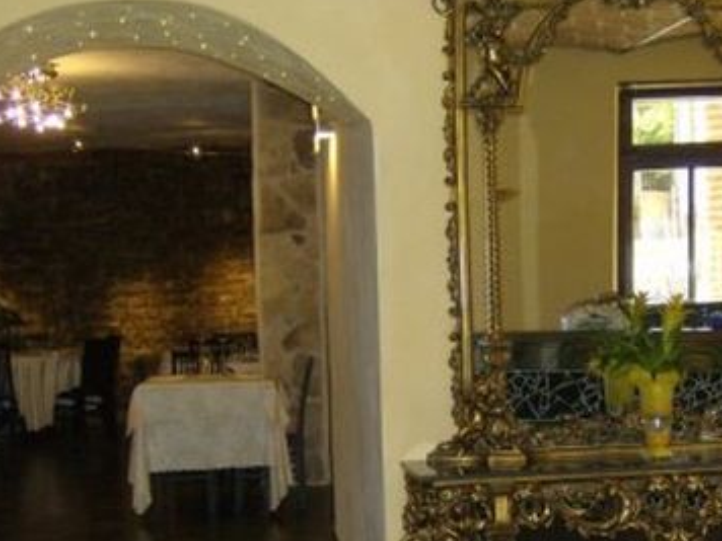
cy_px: 381
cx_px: 499
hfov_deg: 30.0
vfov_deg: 22.8
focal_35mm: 64
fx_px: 1335
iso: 200
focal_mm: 6.4
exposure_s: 1/66.6
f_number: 2.9
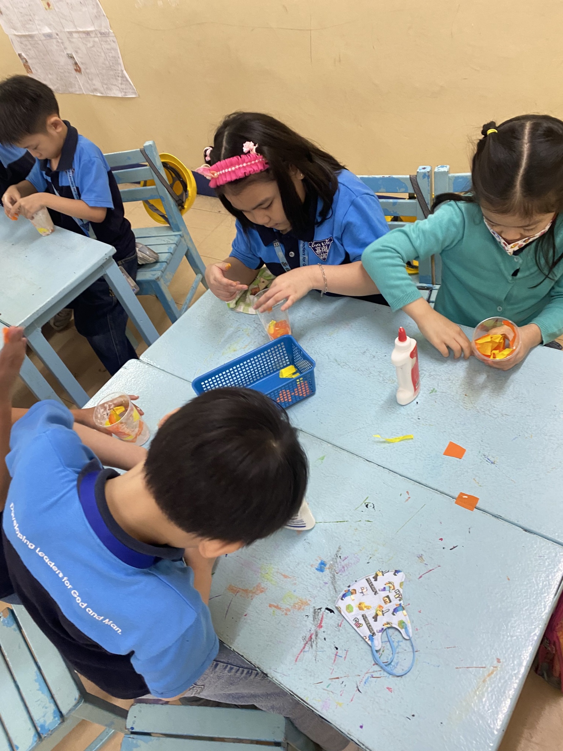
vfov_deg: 67.3
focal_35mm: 26
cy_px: 376
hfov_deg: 53.1
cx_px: 282
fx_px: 564
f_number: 1.8
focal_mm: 4.25
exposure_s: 1/60
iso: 250
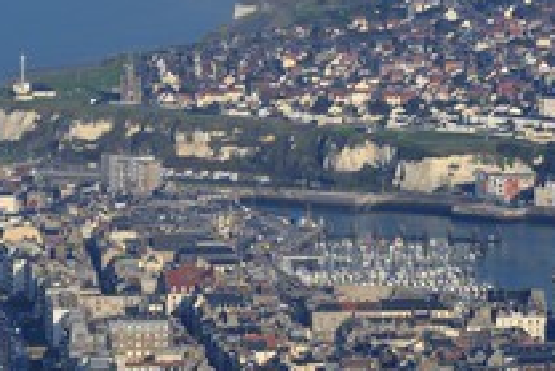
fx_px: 4520
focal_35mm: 293
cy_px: 227
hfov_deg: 7.0
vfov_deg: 4.7
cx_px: 323
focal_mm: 145
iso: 400
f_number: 11
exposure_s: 1/800
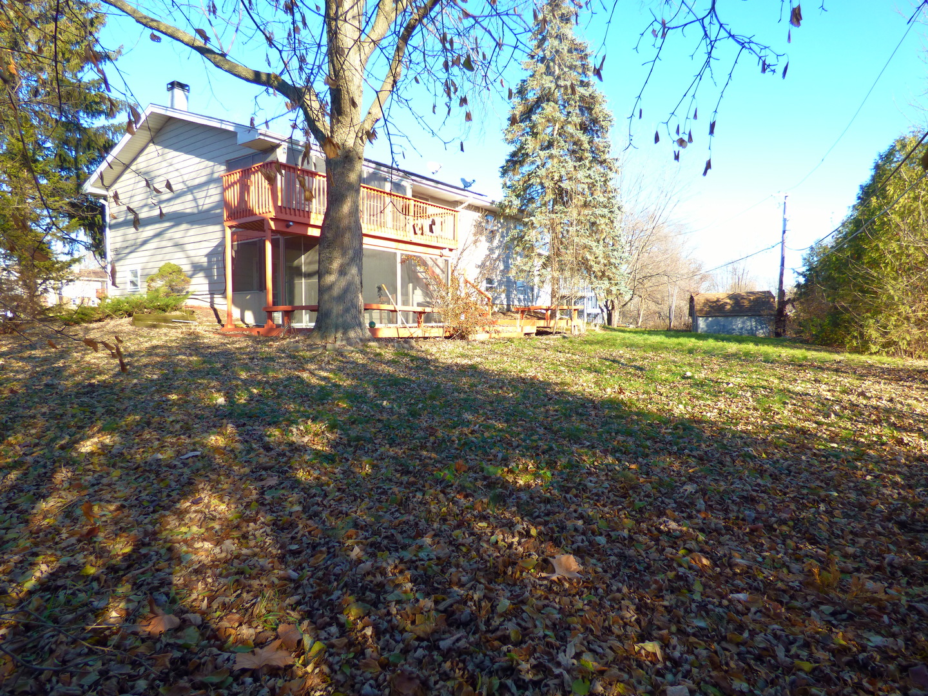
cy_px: 348
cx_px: 464
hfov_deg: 81.7
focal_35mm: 20
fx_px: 536
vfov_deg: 66.0
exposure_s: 1/320
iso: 100
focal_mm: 3.58
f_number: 2.8
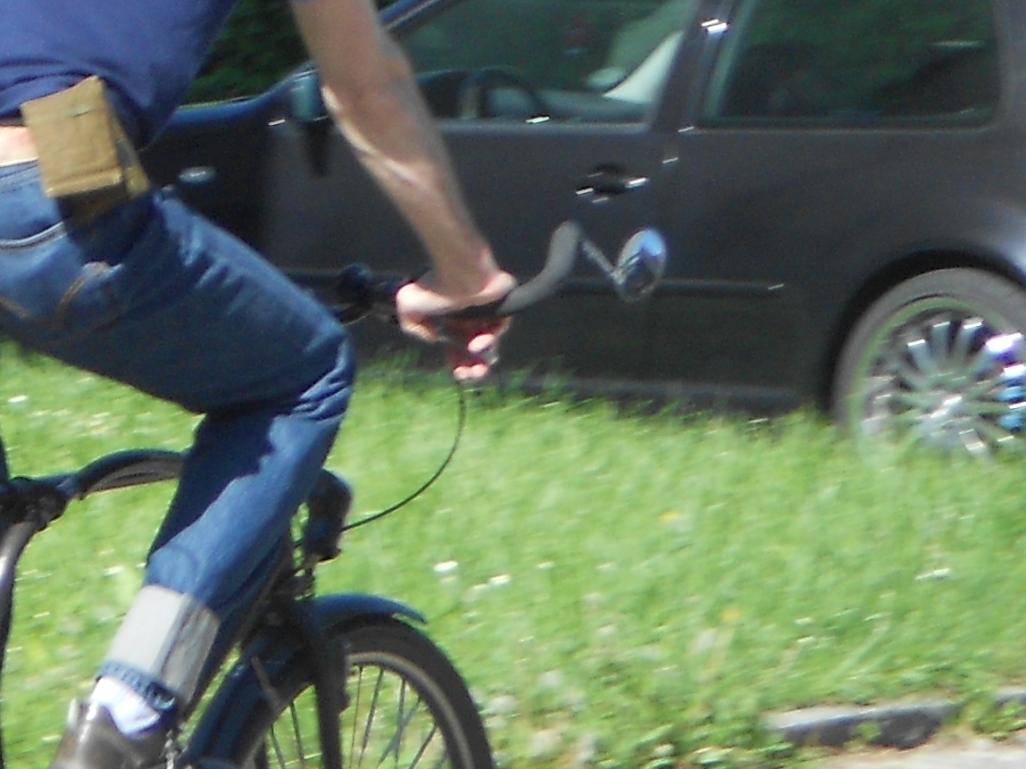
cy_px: 218
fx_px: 12593
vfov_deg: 3.5
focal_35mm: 425
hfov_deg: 4.6
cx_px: -327
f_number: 6
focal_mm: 20.1
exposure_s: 1/160
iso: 80
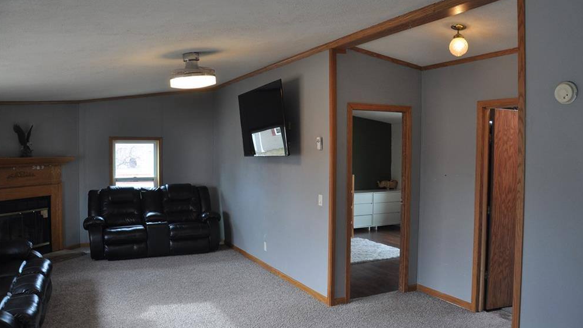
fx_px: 448
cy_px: 156
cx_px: 296
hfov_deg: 66.1
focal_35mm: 29
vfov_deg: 40.2
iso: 400
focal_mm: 18
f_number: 4.5
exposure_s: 1/80
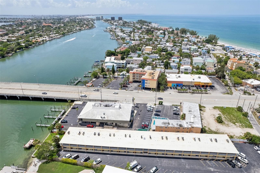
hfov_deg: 78.6
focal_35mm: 22
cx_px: 130
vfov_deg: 57.2
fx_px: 159
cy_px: 86
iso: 160
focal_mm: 8.4
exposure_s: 1/5000
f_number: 2.8
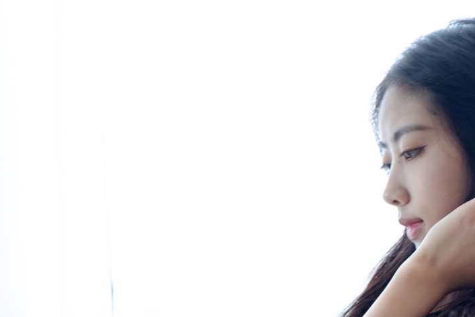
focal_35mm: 187
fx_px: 2468
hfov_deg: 10.8
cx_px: -67
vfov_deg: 7.2
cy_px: 518
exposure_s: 1/40
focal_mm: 50
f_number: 3.2
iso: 200
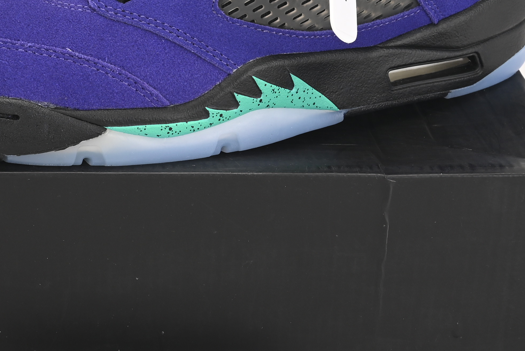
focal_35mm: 116
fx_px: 1692
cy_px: 66
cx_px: 108
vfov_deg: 11.8
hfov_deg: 17.5
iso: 100
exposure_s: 1/200
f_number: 11
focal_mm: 38
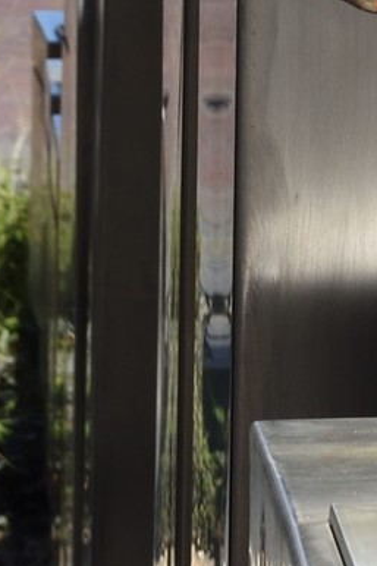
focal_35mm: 435
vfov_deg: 4.6
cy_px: -987
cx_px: 591
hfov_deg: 3.1
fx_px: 6839
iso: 250
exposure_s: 1/250
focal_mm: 70
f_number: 14
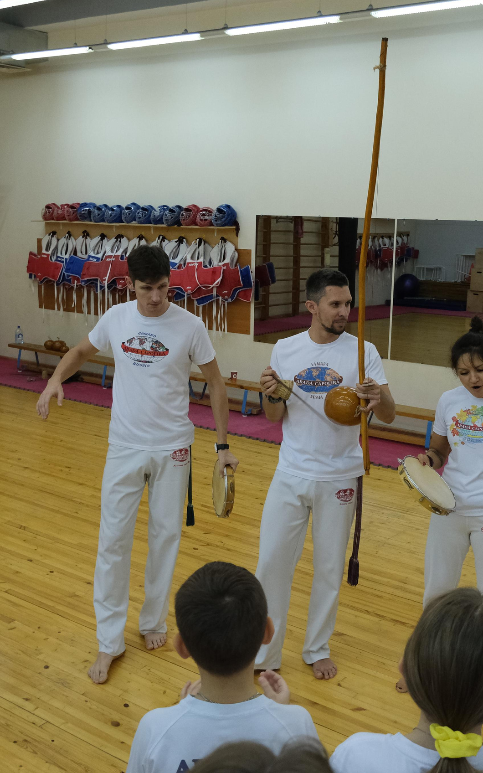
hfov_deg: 31.9
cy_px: 387
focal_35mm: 40
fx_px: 842
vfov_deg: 49.3
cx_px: 292
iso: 2500
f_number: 3.8
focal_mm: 17.5
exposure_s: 1/320
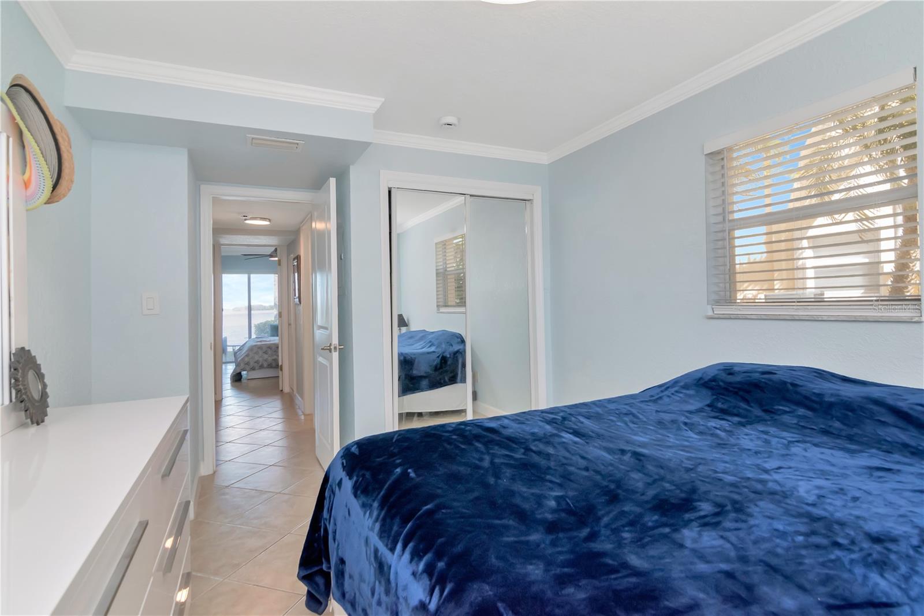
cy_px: 308
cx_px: 462
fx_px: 423
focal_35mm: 16
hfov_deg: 95.0
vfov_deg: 72.0
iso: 1000
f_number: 7.1
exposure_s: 1/200
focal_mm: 11
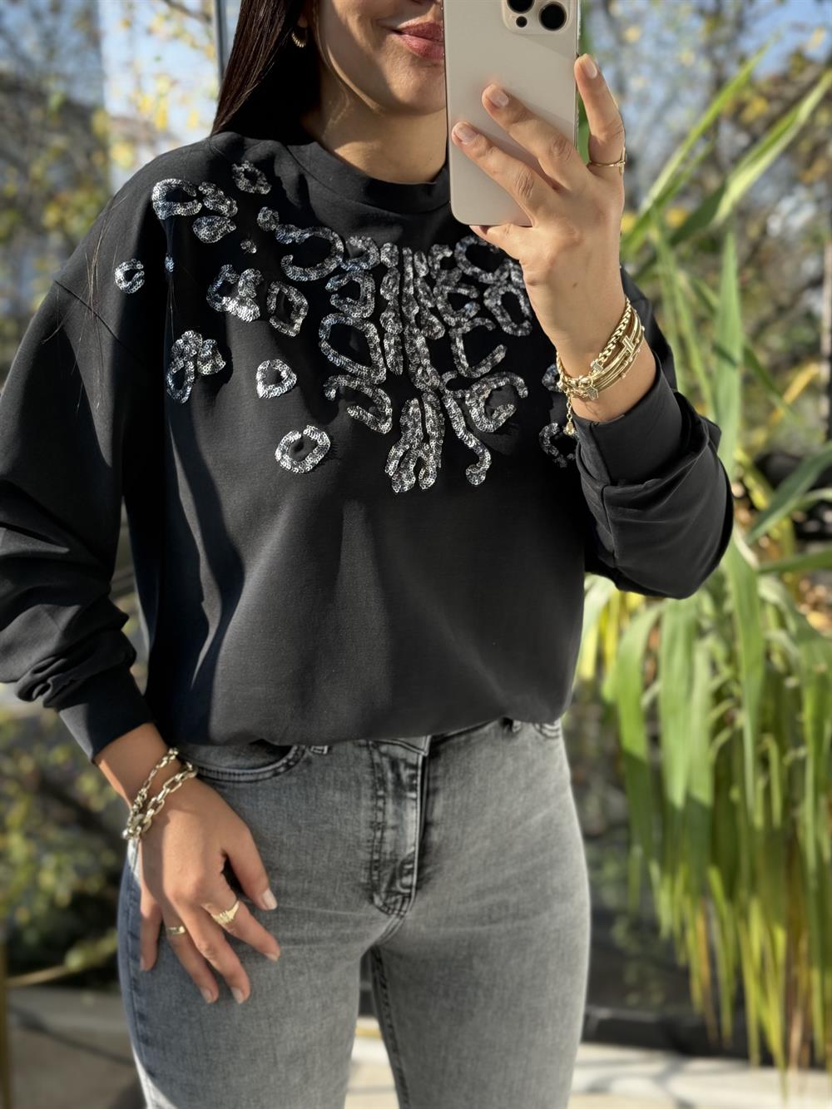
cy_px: 554
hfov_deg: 30.3
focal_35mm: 48
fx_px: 1538
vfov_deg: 39.7
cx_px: 416
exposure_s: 1/675
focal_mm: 6.76
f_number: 1.78
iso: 100
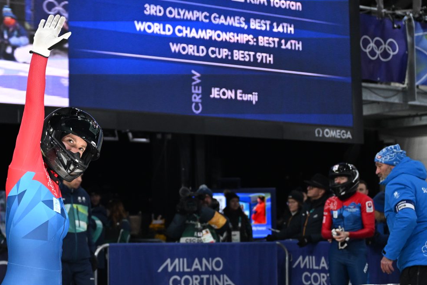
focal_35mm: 44
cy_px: 143
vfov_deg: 30.5
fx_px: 522
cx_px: 217
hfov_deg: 44.5
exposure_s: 1/1600
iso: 2000
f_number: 2.8
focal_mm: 43
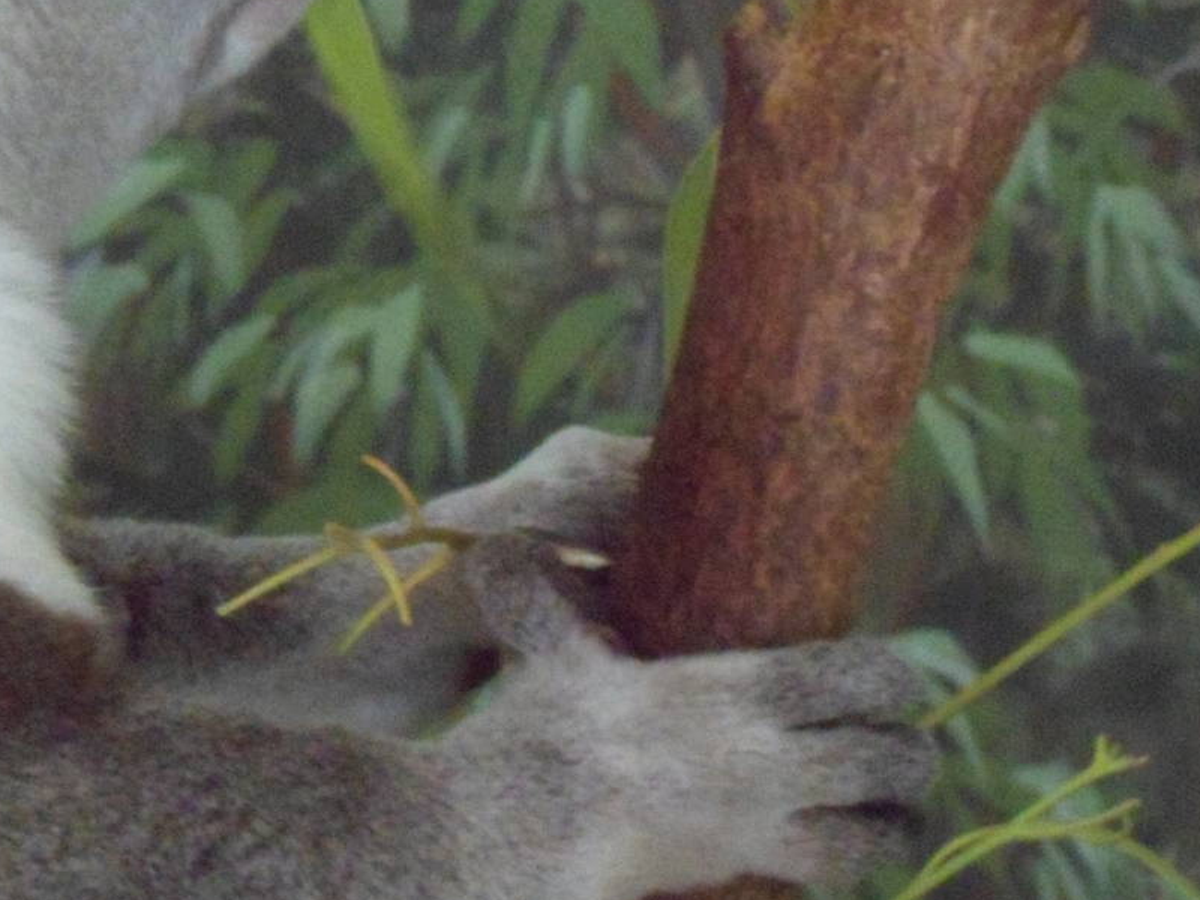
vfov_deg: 7.1
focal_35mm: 210
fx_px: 7280
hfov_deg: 9.4
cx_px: 130
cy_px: 68
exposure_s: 1/15
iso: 800
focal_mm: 17.7
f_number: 5.3
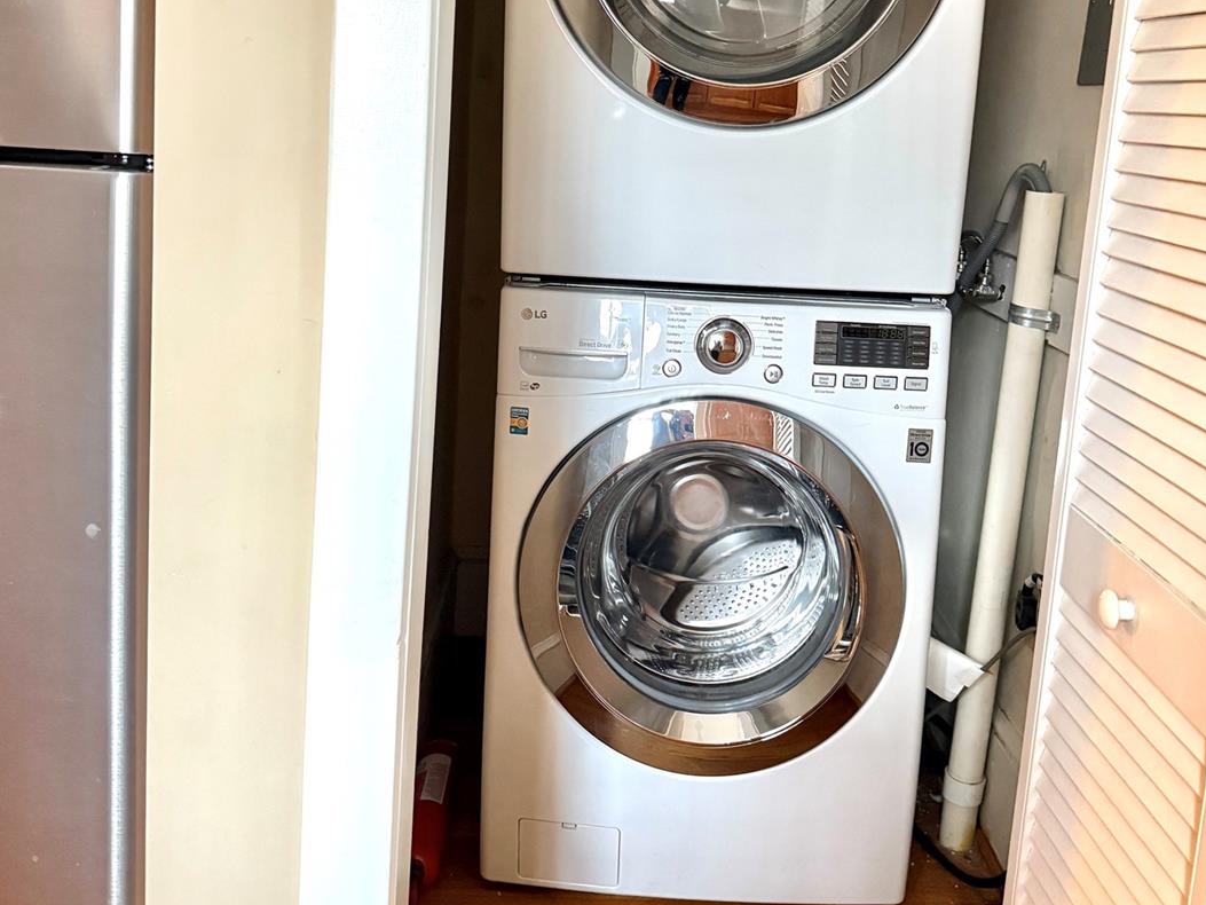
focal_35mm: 35
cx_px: 641
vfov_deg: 40.0
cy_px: 273
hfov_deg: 52.6
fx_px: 1220
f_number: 1.78
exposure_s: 1/30
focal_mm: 6.76
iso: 1000
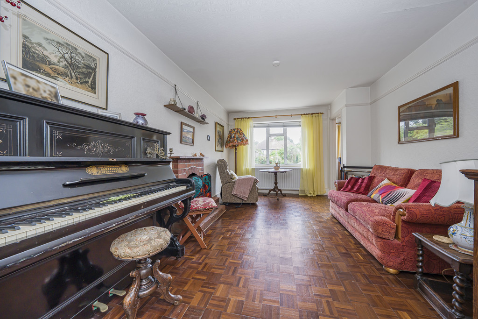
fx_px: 159
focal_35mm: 12
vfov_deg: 90.0
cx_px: 239
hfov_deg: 112.6
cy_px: 160
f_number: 9
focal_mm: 12
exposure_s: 1/10
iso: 320
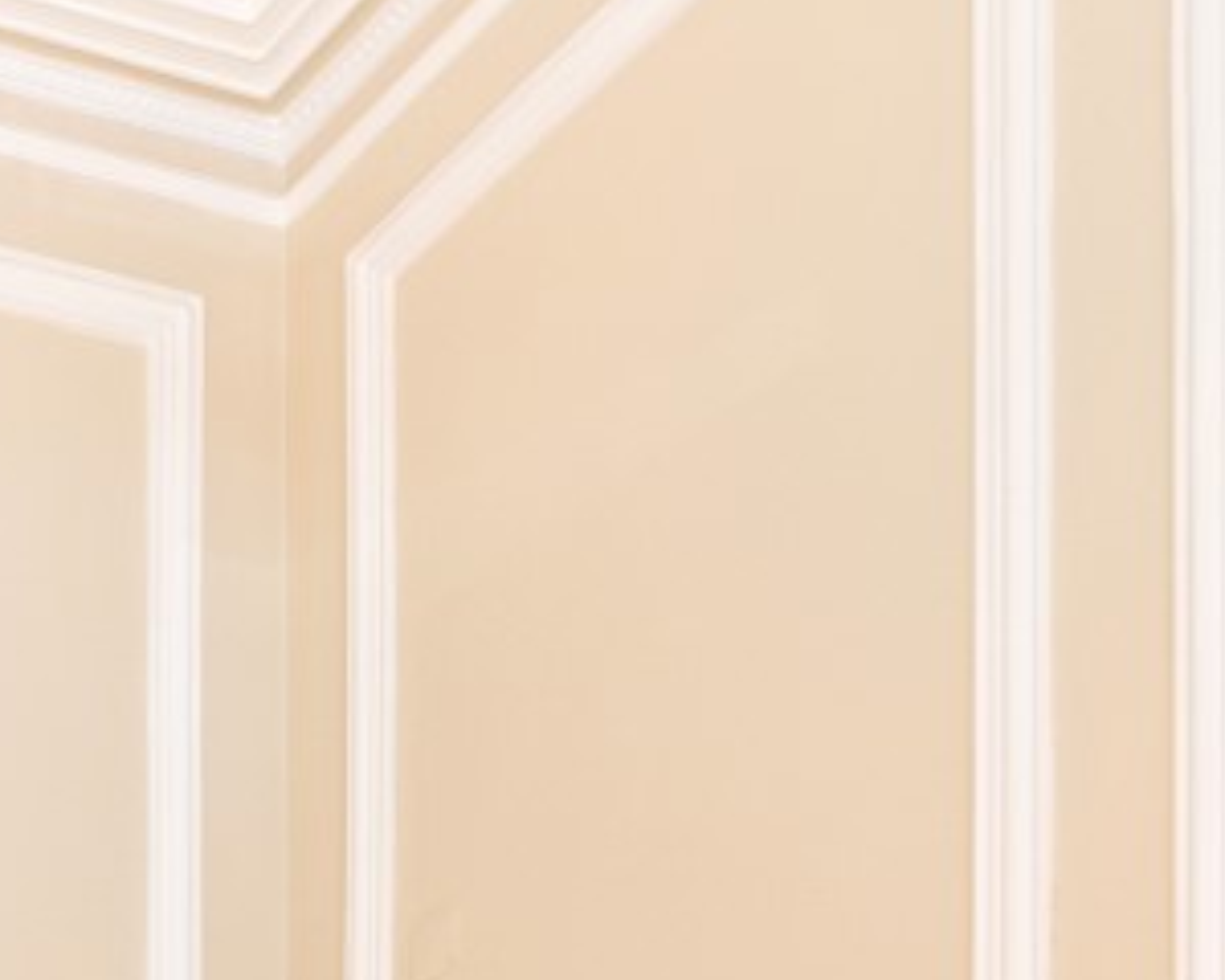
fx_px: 2574
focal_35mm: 71
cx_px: -600
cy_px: 2168
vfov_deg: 15.3
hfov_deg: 22.2
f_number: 9
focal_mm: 14
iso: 250
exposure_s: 1/15
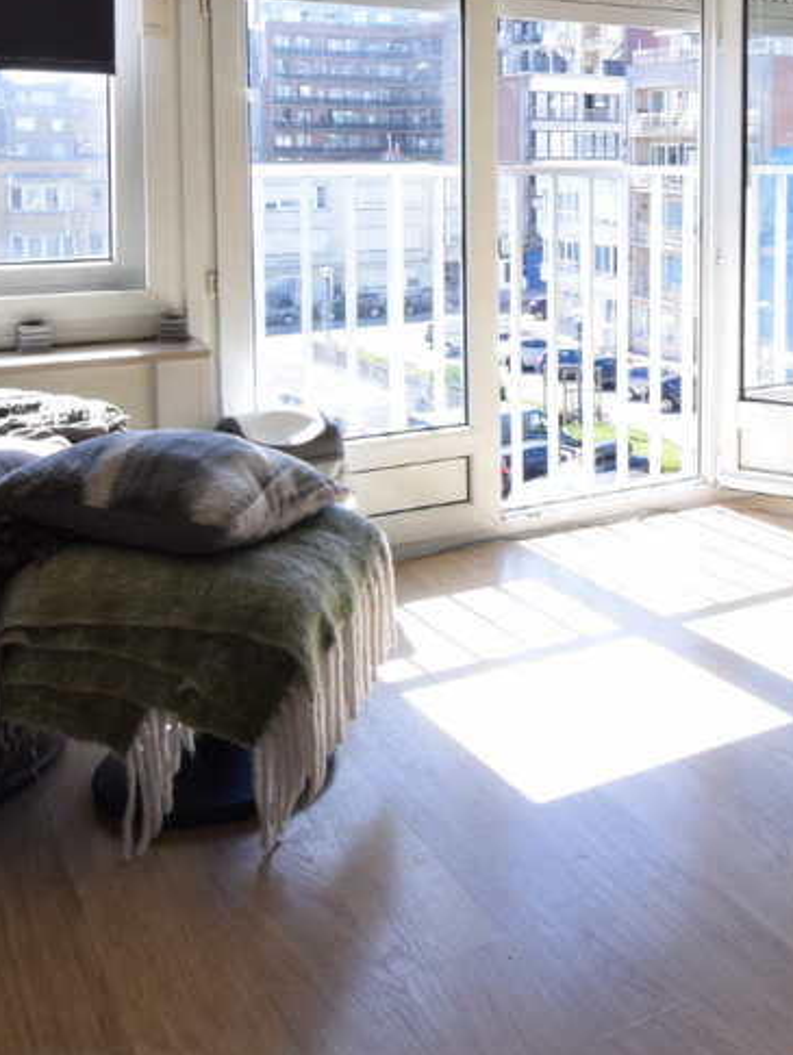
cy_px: 252
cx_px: 791
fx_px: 1221
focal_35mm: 40
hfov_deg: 33.0
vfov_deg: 45.0
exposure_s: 1/40
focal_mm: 10
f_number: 11
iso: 400
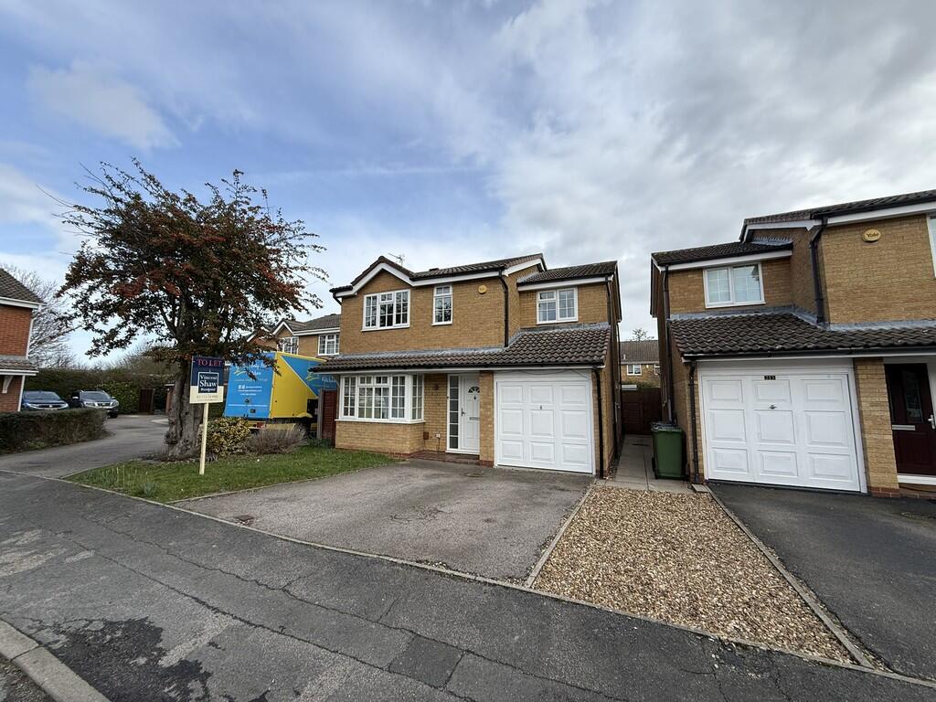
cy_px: 351
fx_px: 379
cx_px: 468
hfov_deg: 102.1
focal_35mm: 14
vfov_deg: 85.7
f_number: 2.2
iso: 50
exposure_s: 1/888
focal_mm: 2.22
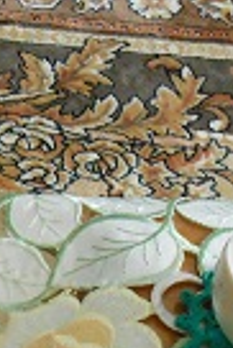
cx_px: -42
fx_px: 920
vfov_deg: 20.3
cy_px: 397
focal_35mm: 95
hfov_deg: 14.0
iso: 800
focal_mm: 5.3
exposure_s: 1/60
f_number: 3.8
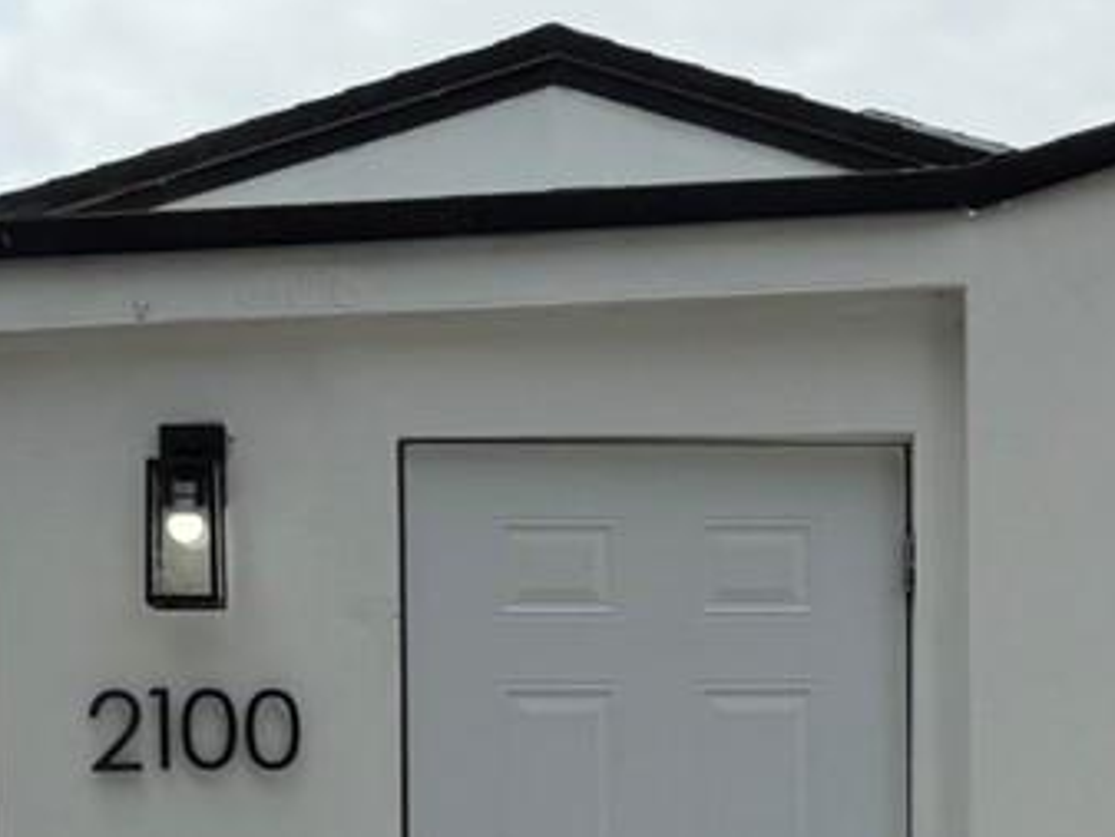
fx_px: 3673
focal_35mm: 114
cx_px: 652
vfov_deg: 12.7
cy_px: 1016
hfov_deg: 17.2
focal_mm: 6.76
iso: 80
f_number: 1.78
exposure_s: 1/6173
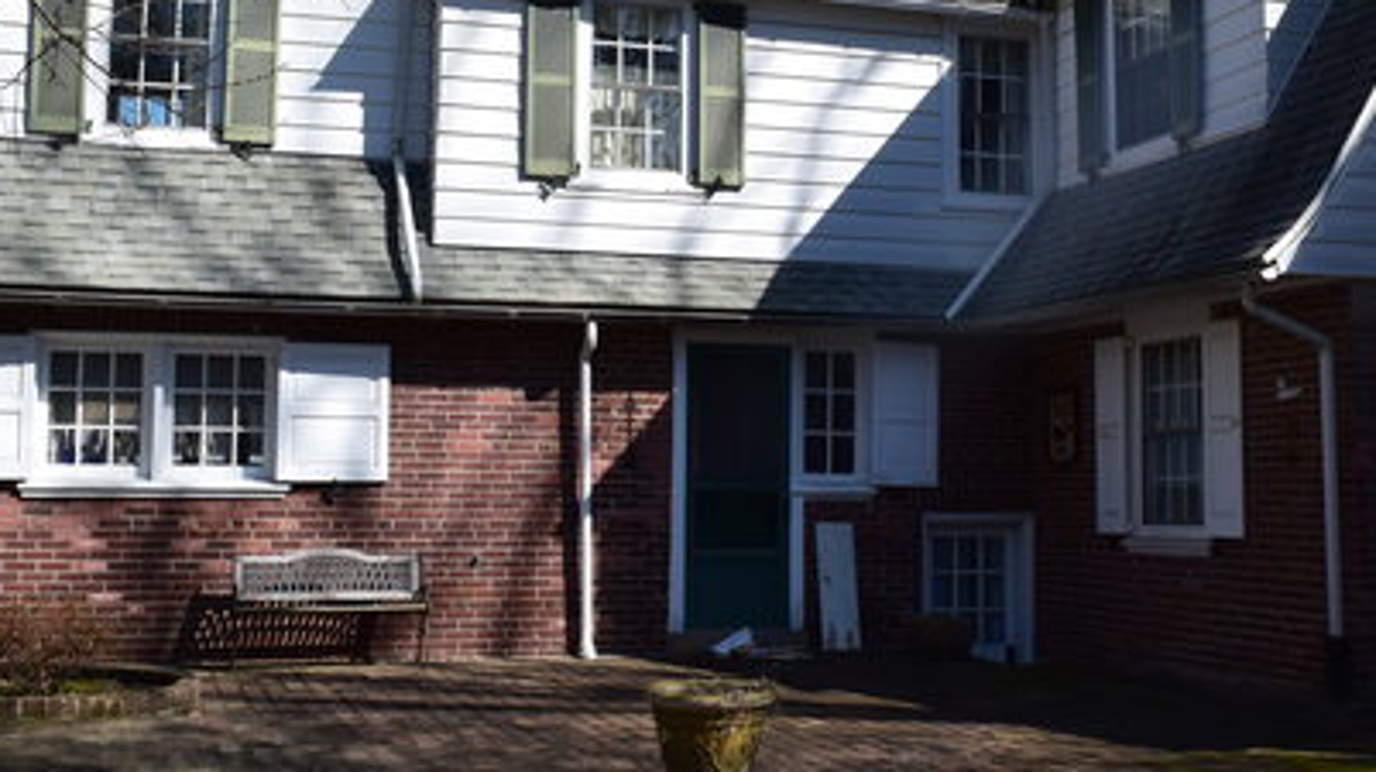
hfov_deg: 41.1
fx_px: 1823
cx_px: 837
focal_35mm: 50
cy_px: 293
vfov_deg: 23.9
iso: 400
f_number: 11
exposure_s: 1/500
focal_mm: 18
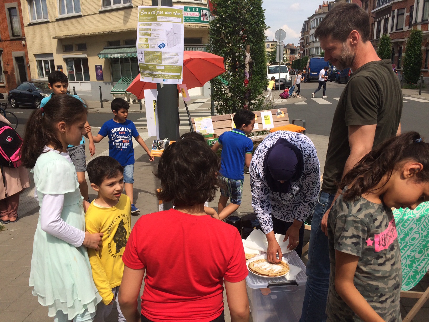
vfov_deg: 48.2
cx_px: 214
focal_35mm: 29
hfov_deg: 61.7
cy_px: 161
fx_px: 359
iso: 32
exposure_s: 1/2283
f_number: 2.2
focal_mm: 4.15
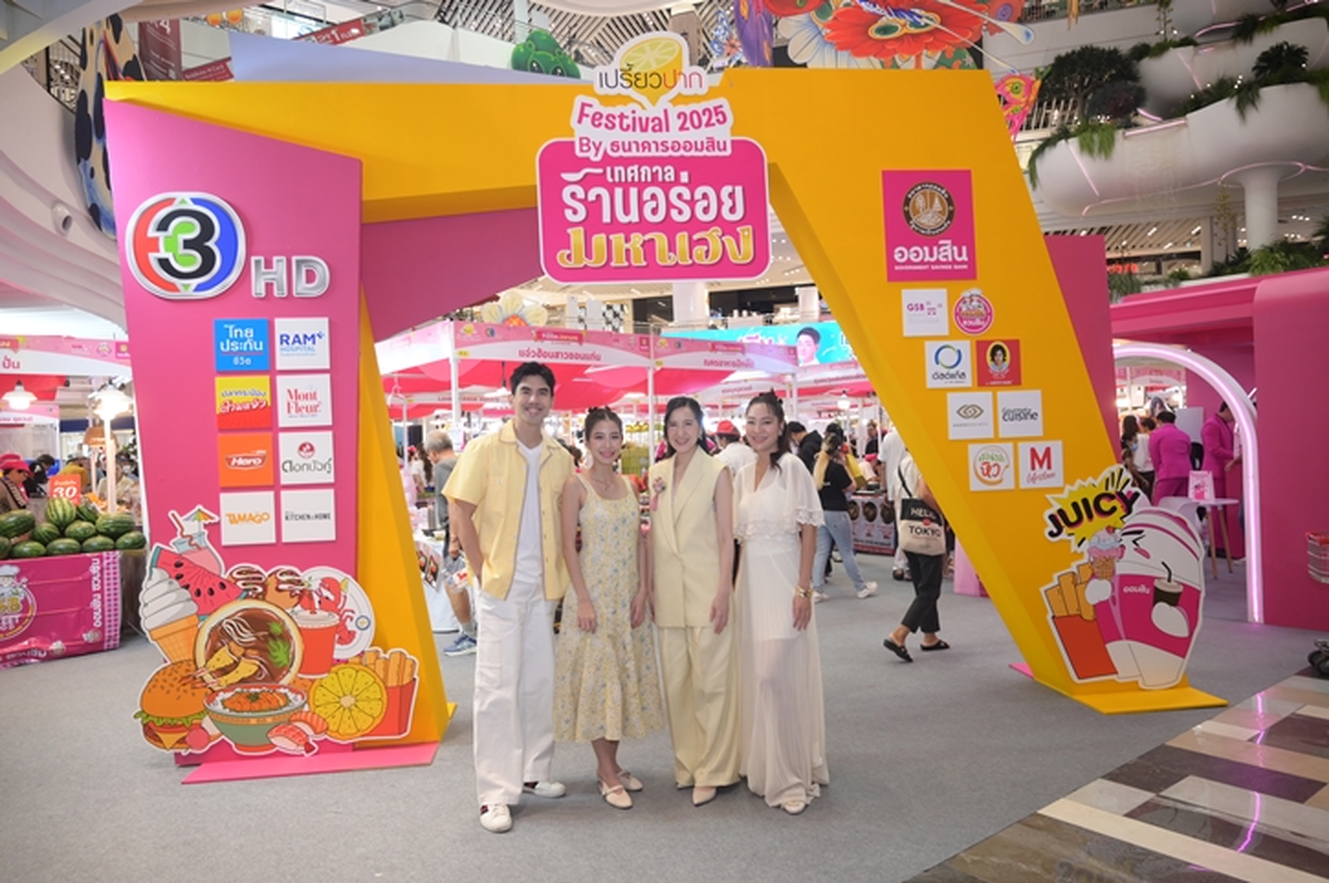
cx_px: 664
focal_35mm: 24
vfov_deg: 53.0
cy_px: 442
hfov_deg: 73.8
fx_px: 885
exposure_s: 1/160
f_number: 4
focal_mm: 24
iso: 800
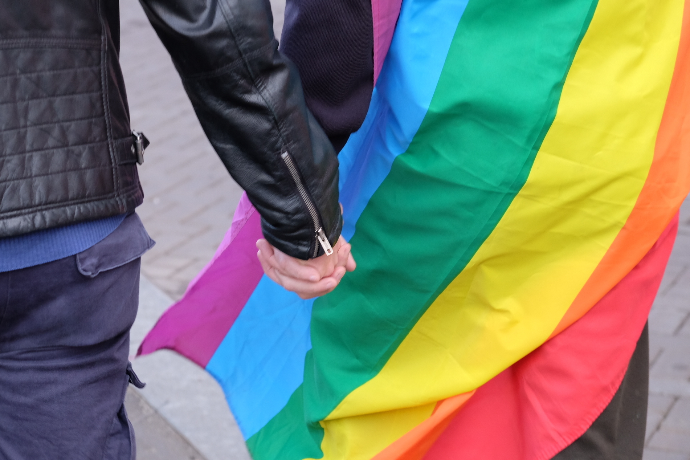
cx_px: 248
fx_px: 2089
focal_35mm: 109
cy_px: 223
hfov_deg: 18.7
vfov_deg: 12.6
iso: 800
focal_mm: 55
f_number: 4
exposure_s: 1/125
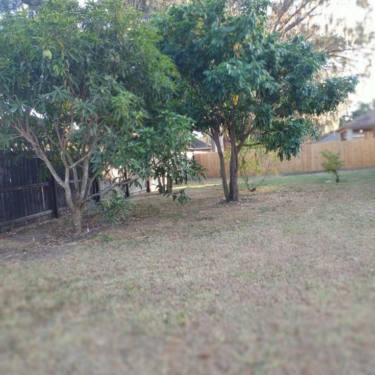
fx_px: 392
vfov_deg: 51.1
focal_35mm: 32
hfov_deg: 50.8
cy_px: 186
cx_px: 224
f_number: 1.8
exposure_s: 1/120
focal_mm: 5.58
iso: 50
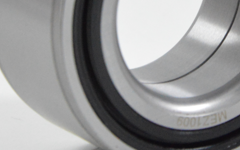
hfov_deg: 4.6
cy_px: 0
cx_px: 190
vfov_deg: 2.8
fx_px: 3015
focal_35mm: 461
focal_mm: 80
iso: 3200
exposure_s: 1/100
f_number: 8
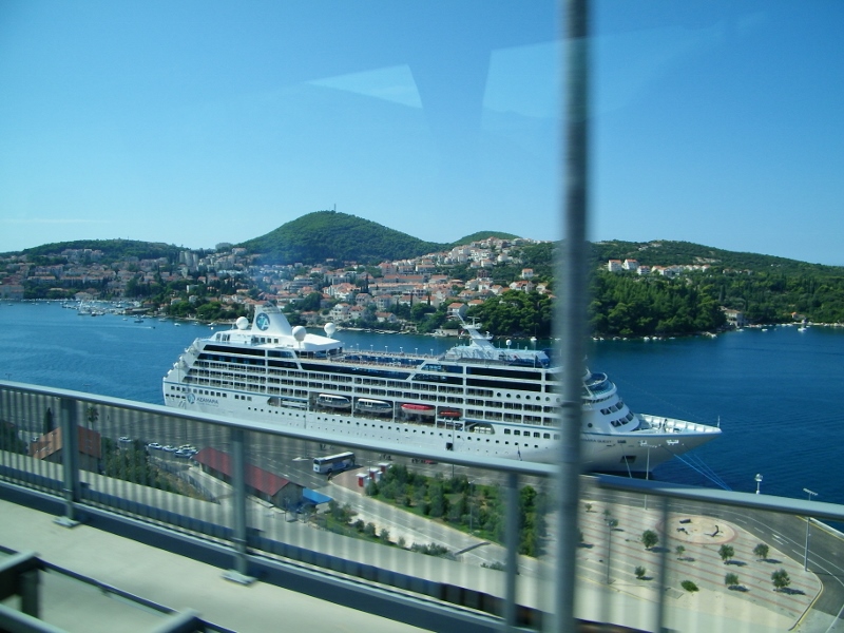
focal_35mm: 28
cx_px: 422
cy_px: 316
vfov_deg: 49.7
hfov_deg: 63.4
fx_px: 683
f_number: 7
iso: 80
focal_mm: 5
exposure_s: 1/160
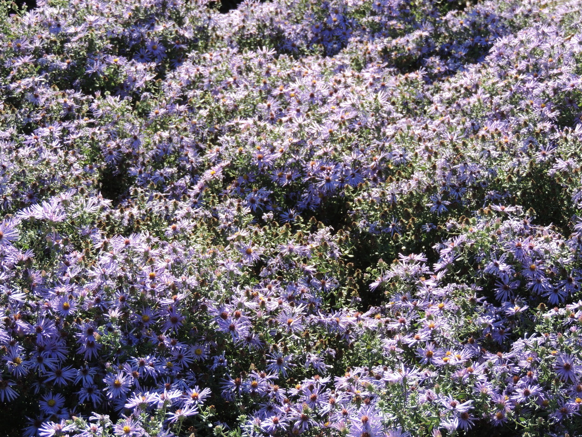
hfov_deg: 18.7
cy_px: 218
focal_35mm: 105
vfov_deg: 14.1
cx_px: 291
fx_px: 1765
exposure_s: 1/400
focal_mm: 18.7
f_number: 4.2
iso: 100
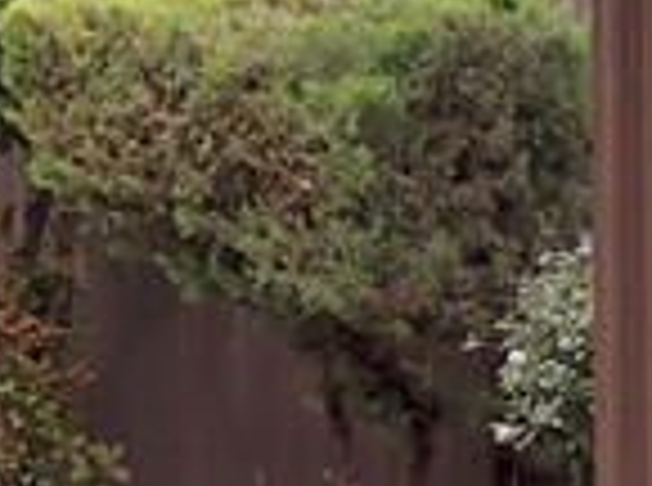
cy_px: 248
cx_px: -1151
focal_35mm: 354
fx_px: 6651
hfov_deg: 5.3
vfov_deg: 4.2
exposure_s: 1/60
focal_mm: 8.9
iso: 100
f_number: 3.6
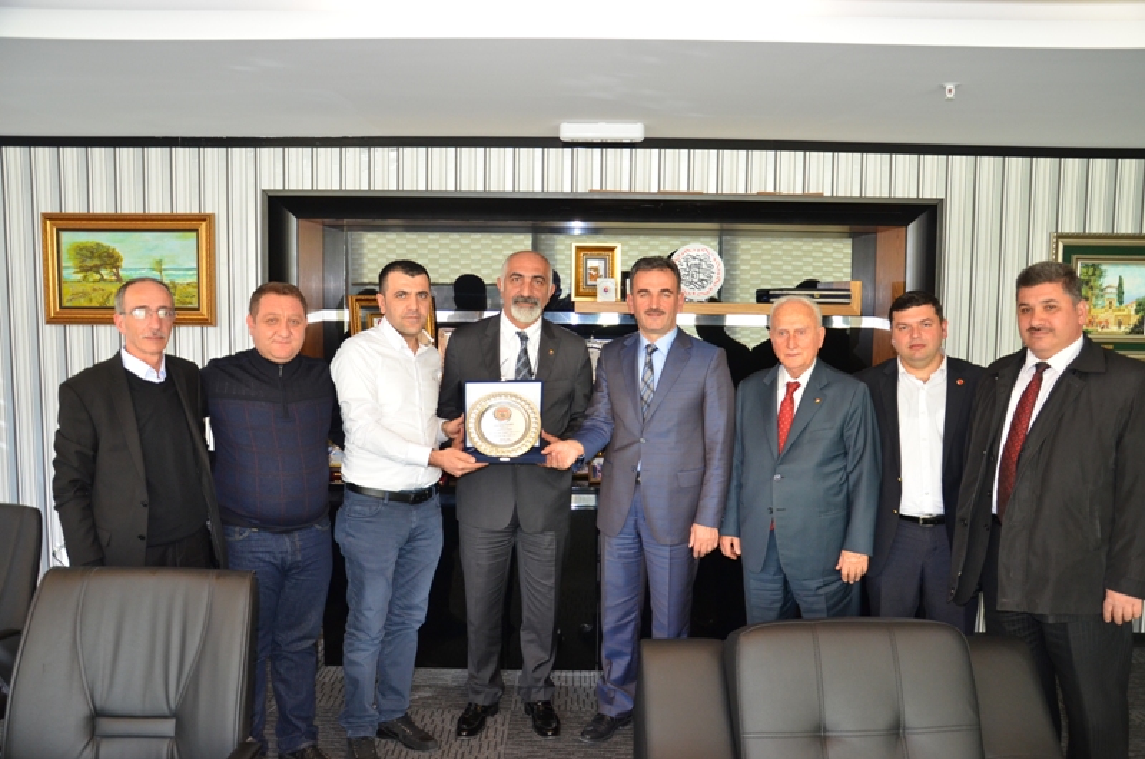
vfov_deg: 41.5
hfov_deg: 59.6
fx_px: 1000
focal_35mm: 32
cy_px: 380
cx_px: 572
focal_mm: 21
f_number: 3.8
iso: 800
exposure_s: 1/60
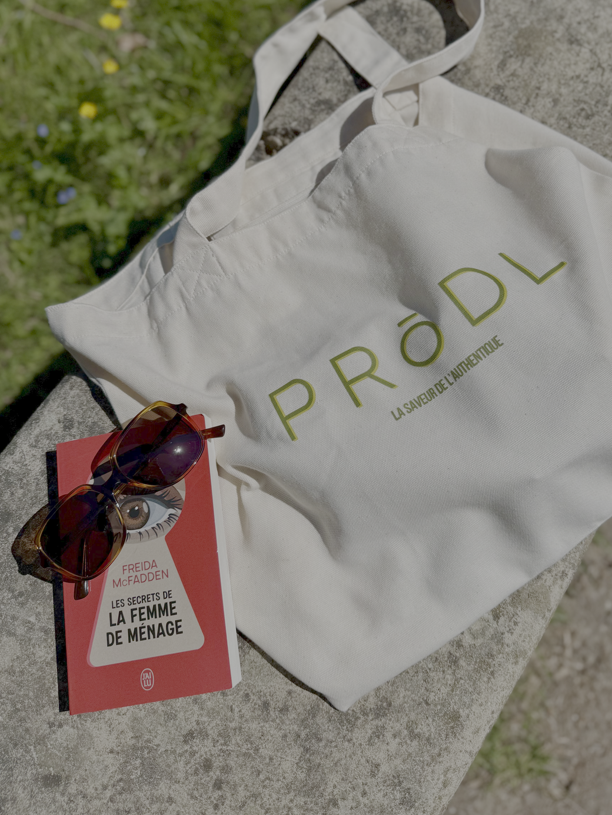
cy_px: 315
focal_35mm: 30
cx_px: 364
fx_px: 707
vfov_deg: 59.3
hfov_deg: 46.6
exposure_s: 1/14286
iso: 64
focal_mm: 6.76
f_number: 1.78
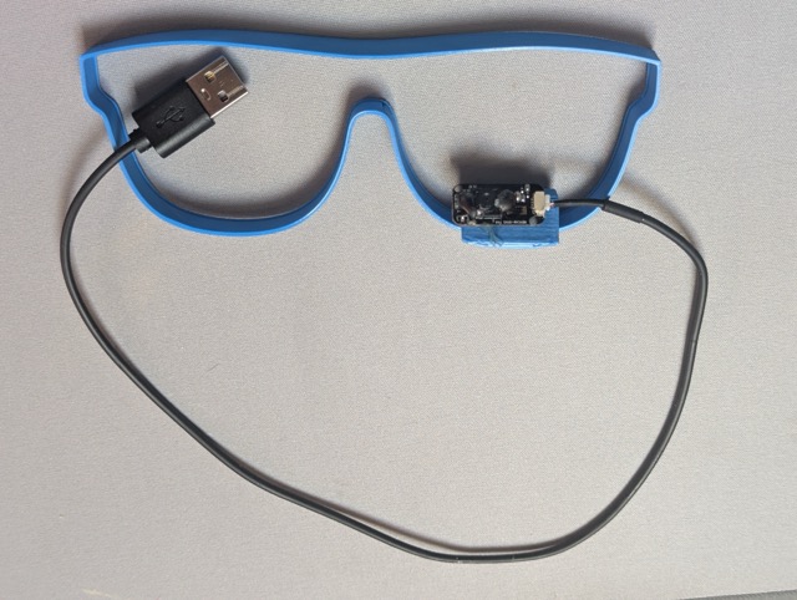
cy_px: 300
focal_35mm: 48
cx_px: 398
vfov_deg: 30.3
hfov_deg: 39.6
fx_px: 1107
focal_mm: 6.81
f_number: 1.85
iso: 83
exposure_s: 1/23.8
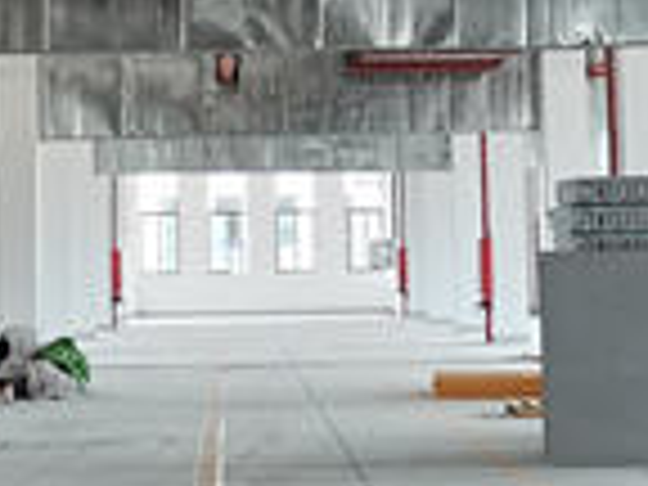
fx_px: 2696
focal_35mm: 144
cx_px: 302
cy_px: -140
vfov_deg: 10.1
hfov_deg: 13.7
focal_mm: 5.58
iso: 200
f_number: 1.8
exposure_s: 1/100
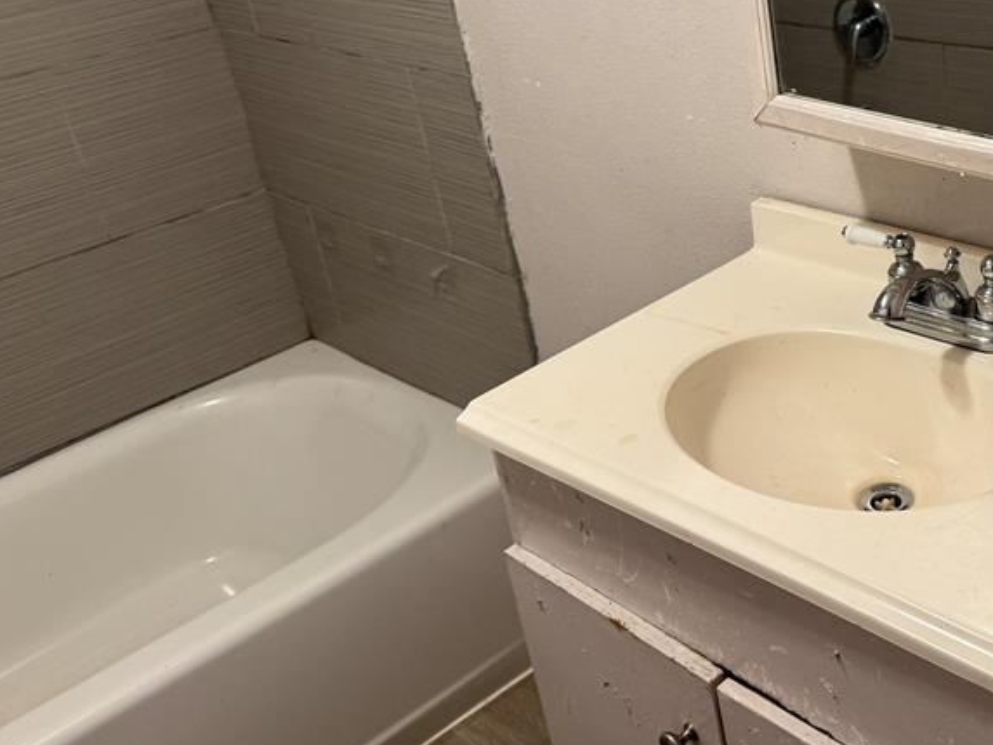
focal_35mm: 43
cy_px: 240
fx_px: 1234
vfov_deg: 33.3
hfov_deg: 40.8
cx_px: 873
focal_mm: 6.76
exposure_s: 1/60
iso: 125
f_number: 1.78
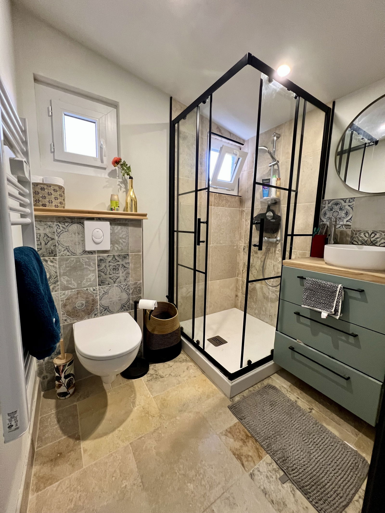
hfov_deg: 89.9
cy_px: 256
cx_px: 192
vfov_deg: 106.2
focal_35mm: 13
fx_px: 193
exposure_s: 1/50
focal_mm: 1.57
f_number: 1.8
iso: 250
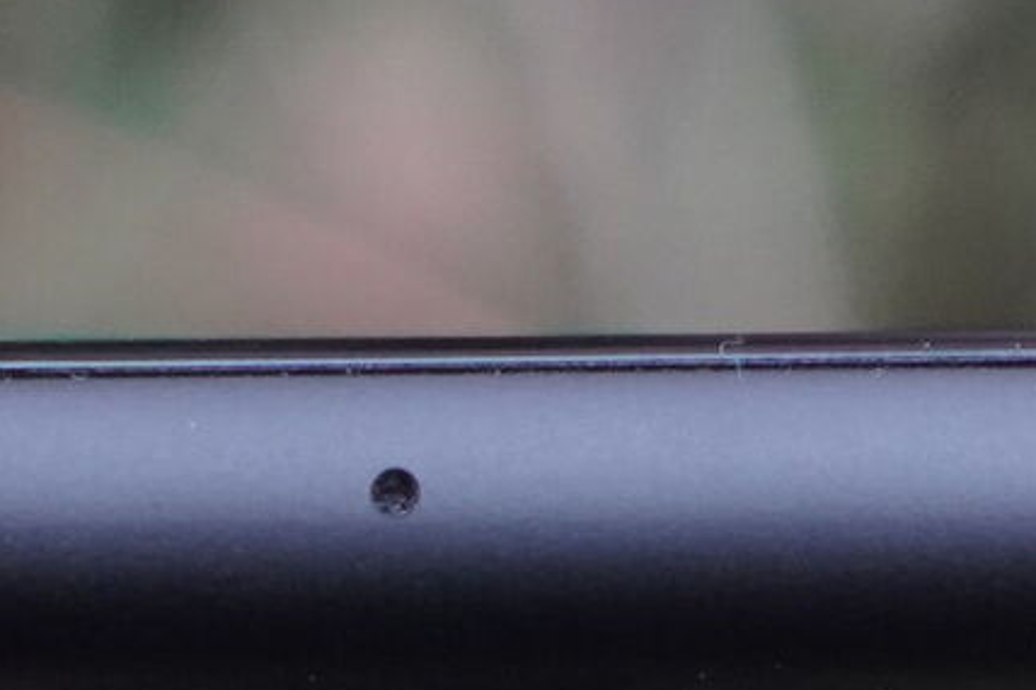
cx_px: 1043
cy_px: 533
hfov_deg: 7.4
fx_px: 7997
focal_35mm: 278
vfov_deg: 4.9
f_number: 6.3
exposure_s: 1/200
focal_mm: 62
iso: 2500
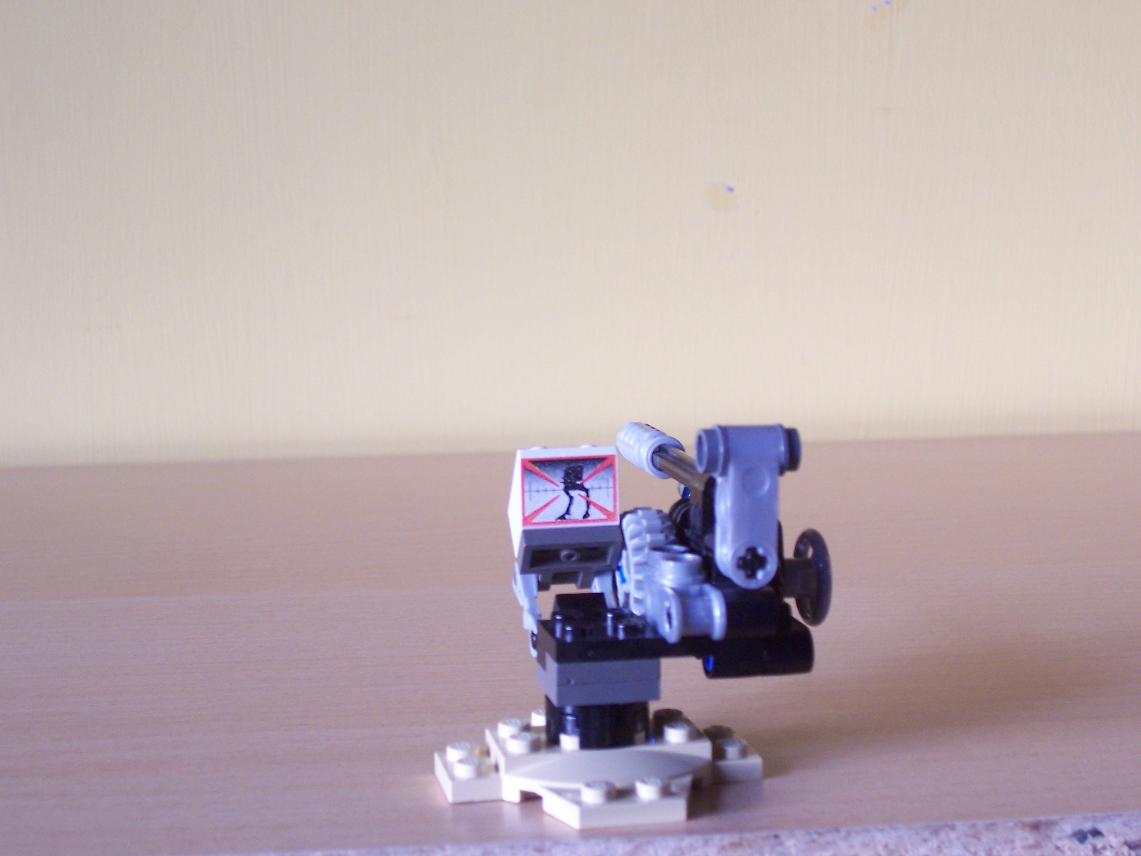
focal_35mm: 66
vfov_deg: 22.3
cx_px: 570
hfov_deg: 29.4
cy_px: 428
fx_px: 2175
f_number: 4
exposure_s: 1/15
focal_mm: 10.8
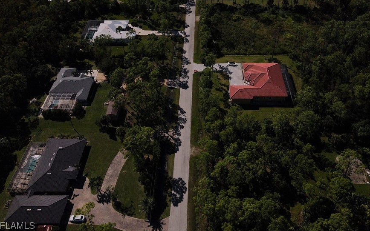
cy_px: 72
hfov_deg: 62.8
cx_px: 201
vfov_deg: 41.2
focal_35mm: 30
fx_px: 303
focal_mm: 4.5
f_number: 2.8
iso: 100
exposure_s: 1/100
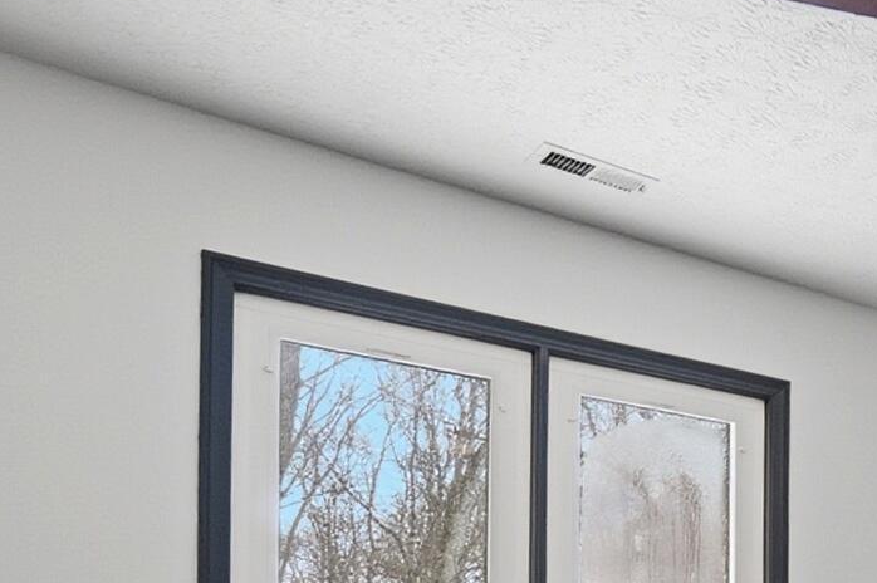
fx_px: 1047
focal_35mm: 43
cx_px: 1135
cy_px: 677
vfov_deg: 27.8
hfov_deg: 33.5
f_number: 4
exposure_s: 1/250
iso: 100
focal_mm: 10
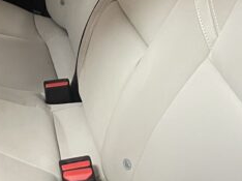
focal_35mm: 89
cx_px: 3
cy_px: -79
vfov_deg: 15.5
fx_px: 622
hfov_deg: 21.3
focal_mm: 4.2
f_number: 1.6
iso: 400
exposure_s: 1/33
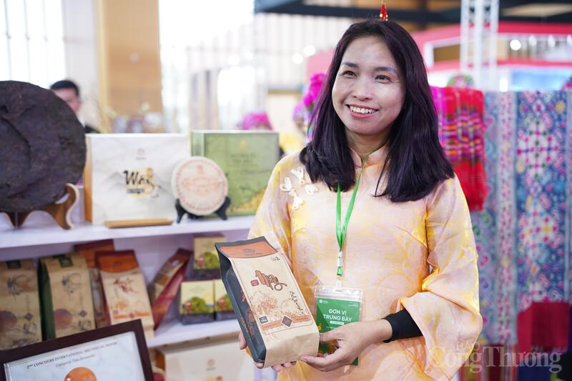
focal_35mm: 50
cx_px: 286
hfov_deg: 39.5
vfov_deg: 26.9
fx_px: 797
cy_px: 190
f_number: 2.8
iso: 1600
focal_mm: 50.2
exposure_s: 1/160
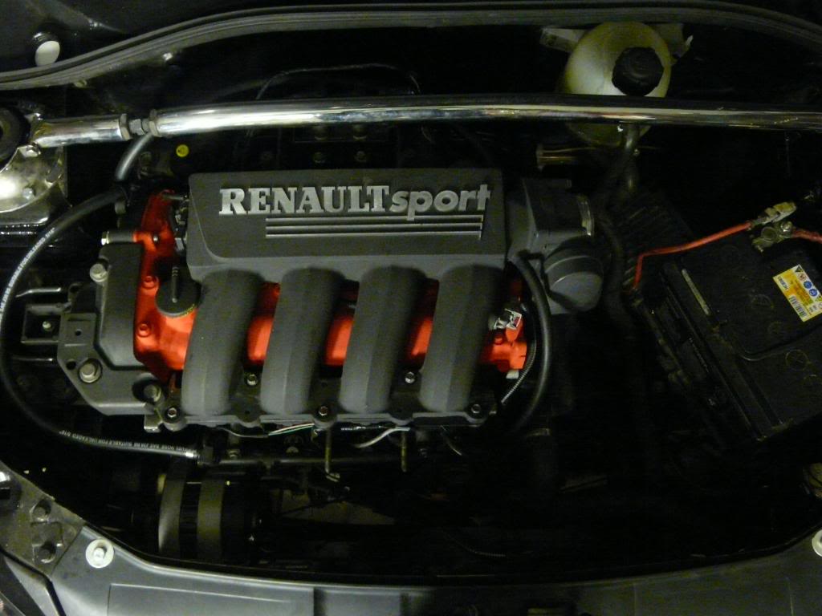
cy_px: 308
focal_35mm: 34
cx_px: 411
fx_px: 807
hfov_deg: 54.0
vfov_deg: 41.8
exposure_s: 1/8
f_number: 2.8
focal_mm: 5.6
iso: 800
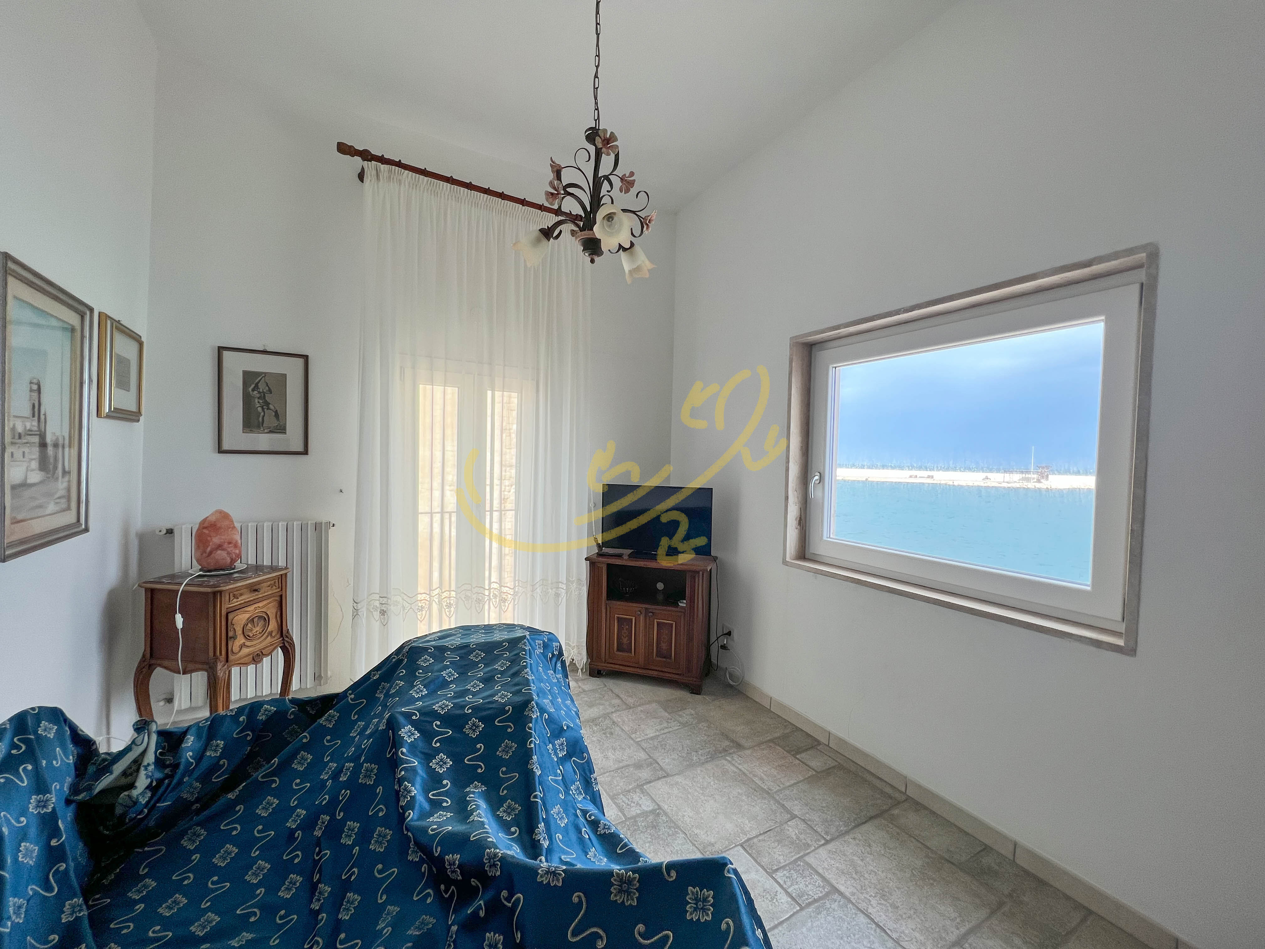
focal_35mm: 13
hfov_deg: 106.2
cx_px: 632
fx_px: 475
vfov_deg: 89.9
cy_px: 474
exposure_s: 1/190
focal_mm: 1.57
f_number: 1.8
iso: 32
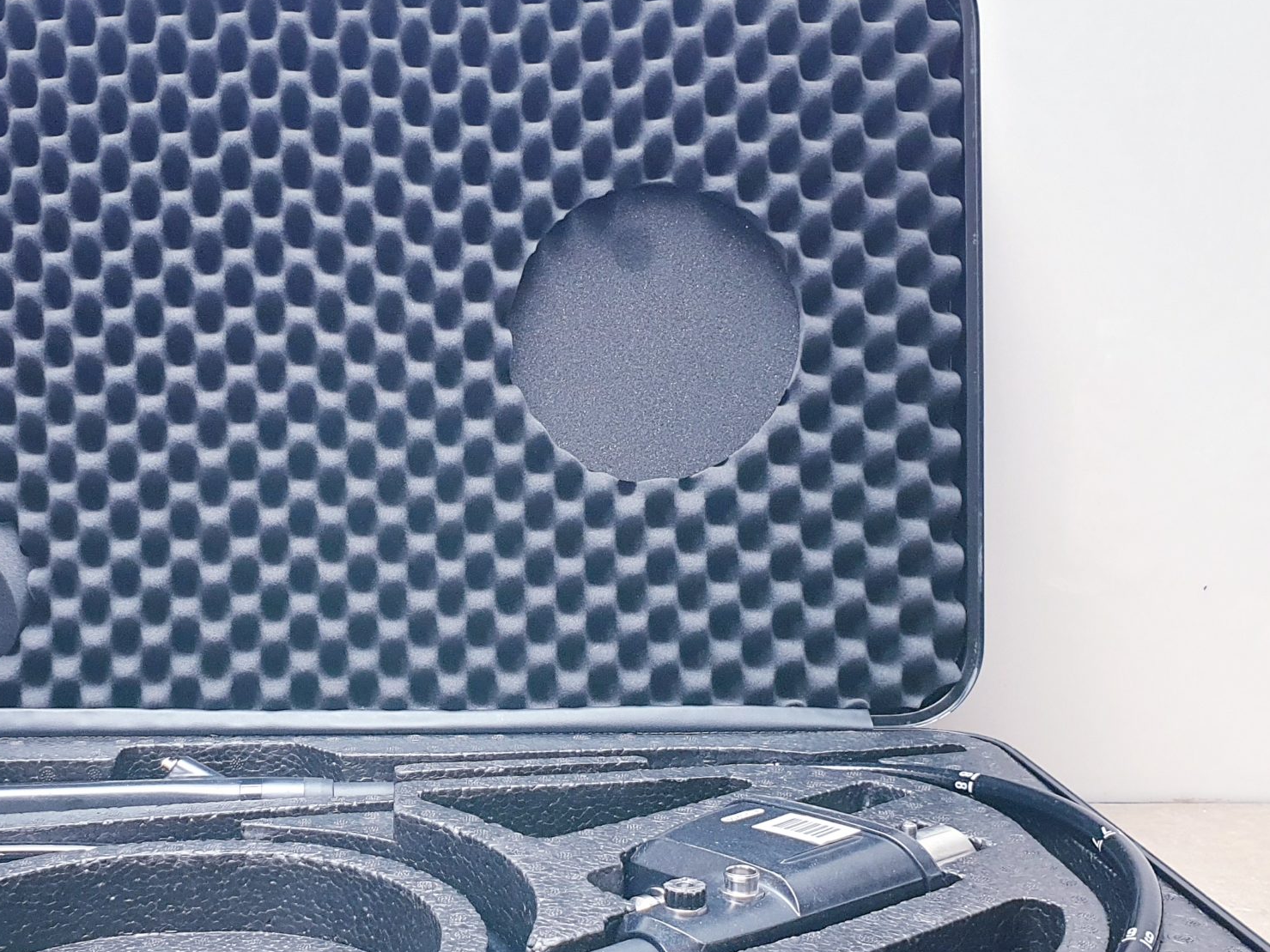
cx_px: 361
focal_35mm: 45
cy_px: 626
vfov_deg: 31.9
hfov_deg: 41.2
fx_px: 1651
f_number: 2.4
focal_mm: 4.3
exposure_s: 1/50
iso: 125
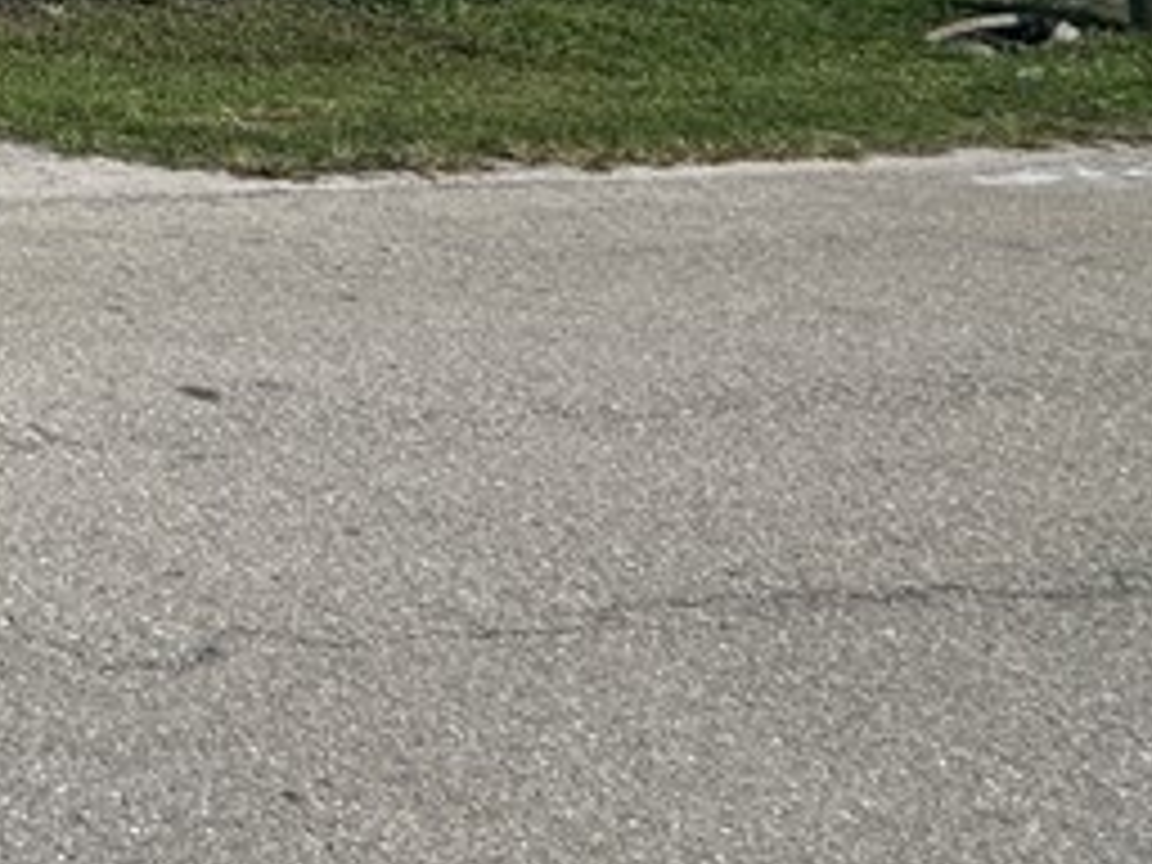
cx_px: -855
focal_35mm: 56
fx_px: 1864
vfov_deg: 22.1
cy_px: -396
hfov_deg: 22.5
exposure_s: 1/2674
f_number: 2.2
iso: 40
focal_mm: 2.22
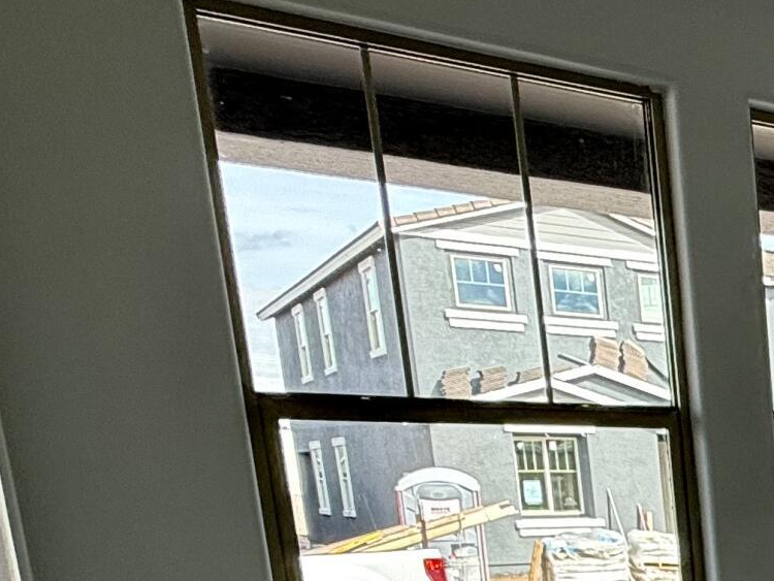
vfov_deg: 23.4
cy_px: 735
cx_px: 1238
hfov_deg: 24.3
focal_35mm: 56
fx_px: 1253
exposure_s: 1/167
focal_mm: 2.22
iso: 64
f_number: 2.2
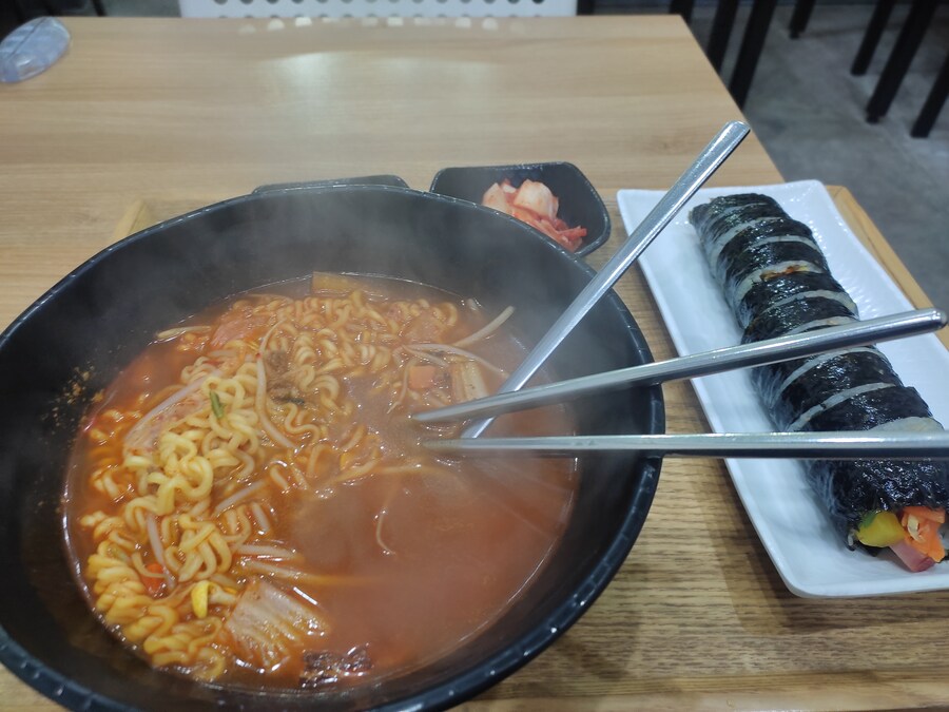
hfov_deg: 67.3
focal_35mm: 26
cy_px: 356
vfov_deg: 53.1
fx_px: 713
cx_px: 474
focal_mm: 4.74
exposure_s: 1/30
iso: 259
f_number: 1.79
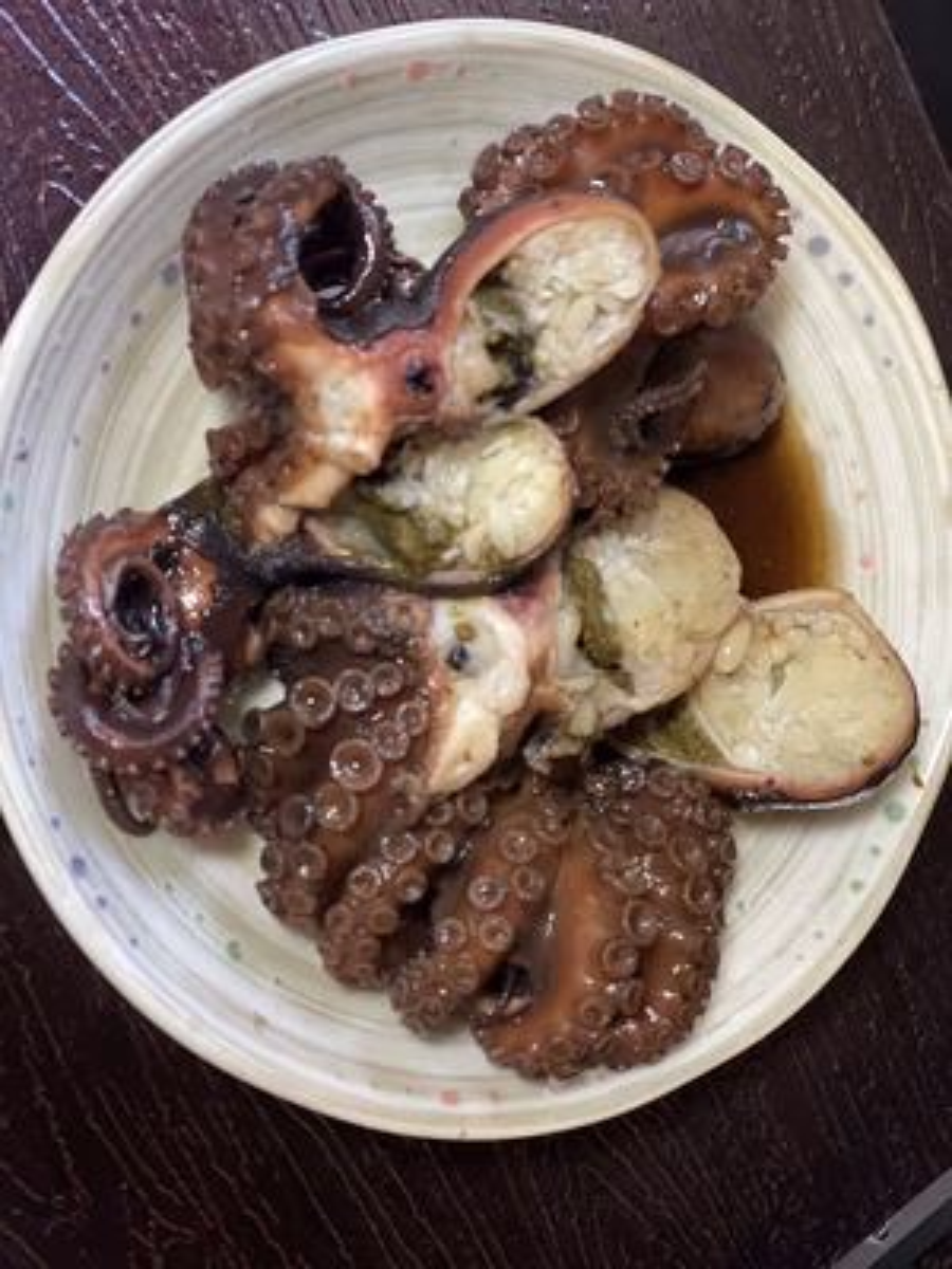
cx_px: 476
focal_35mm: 64
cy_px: 634
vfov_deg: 30.3
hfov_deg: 22.9
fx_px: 2347
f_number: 2.2
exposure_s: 1/20
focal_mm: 7.5
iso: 400
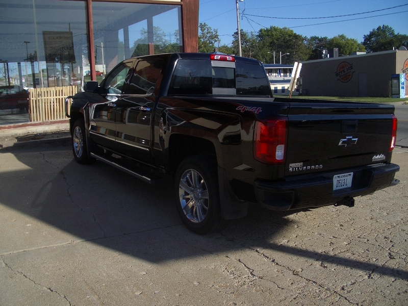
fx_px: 413
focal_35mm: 35
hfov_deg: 52.6
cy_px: 153
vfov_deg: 40.7
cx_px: 204
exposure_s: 1/500
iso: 50
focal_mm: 5.8
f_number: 2.6
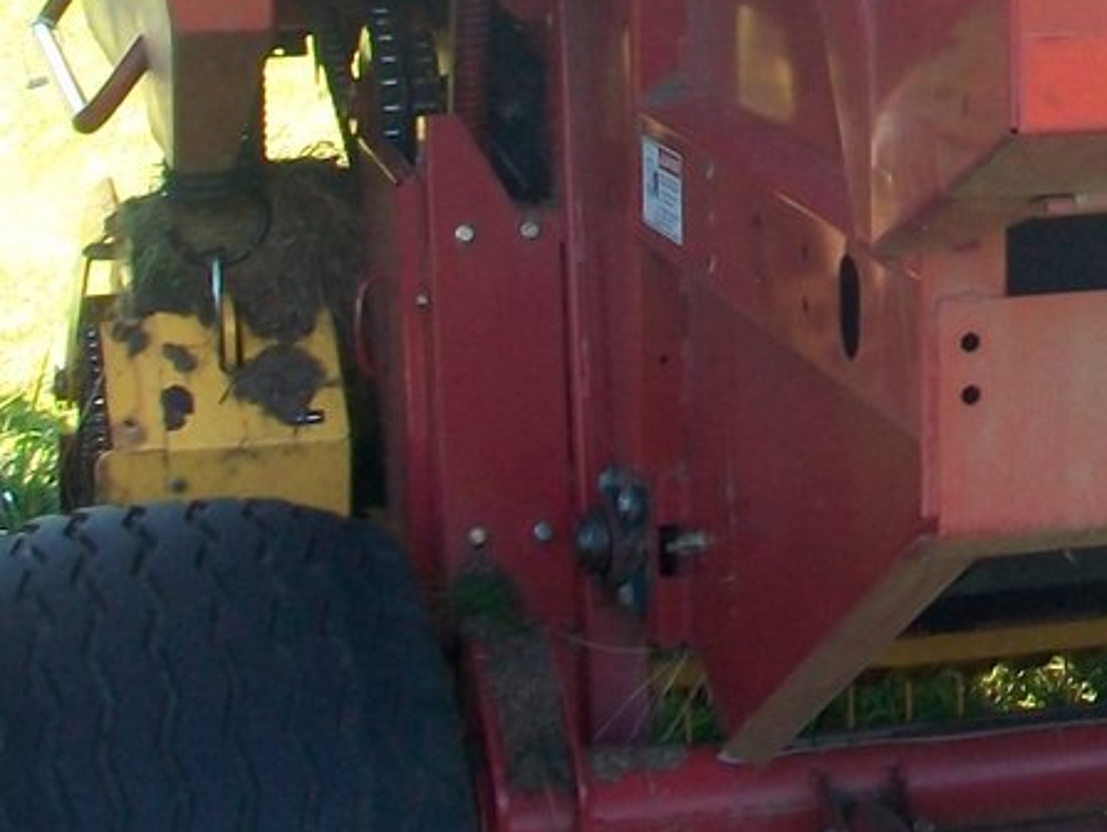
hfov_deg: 16.0
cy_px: -452
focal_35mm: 115
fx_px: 3681
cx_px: 1517
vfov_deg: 12.2
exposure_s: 1/125
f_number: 2.8
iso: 80
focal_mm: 5.7
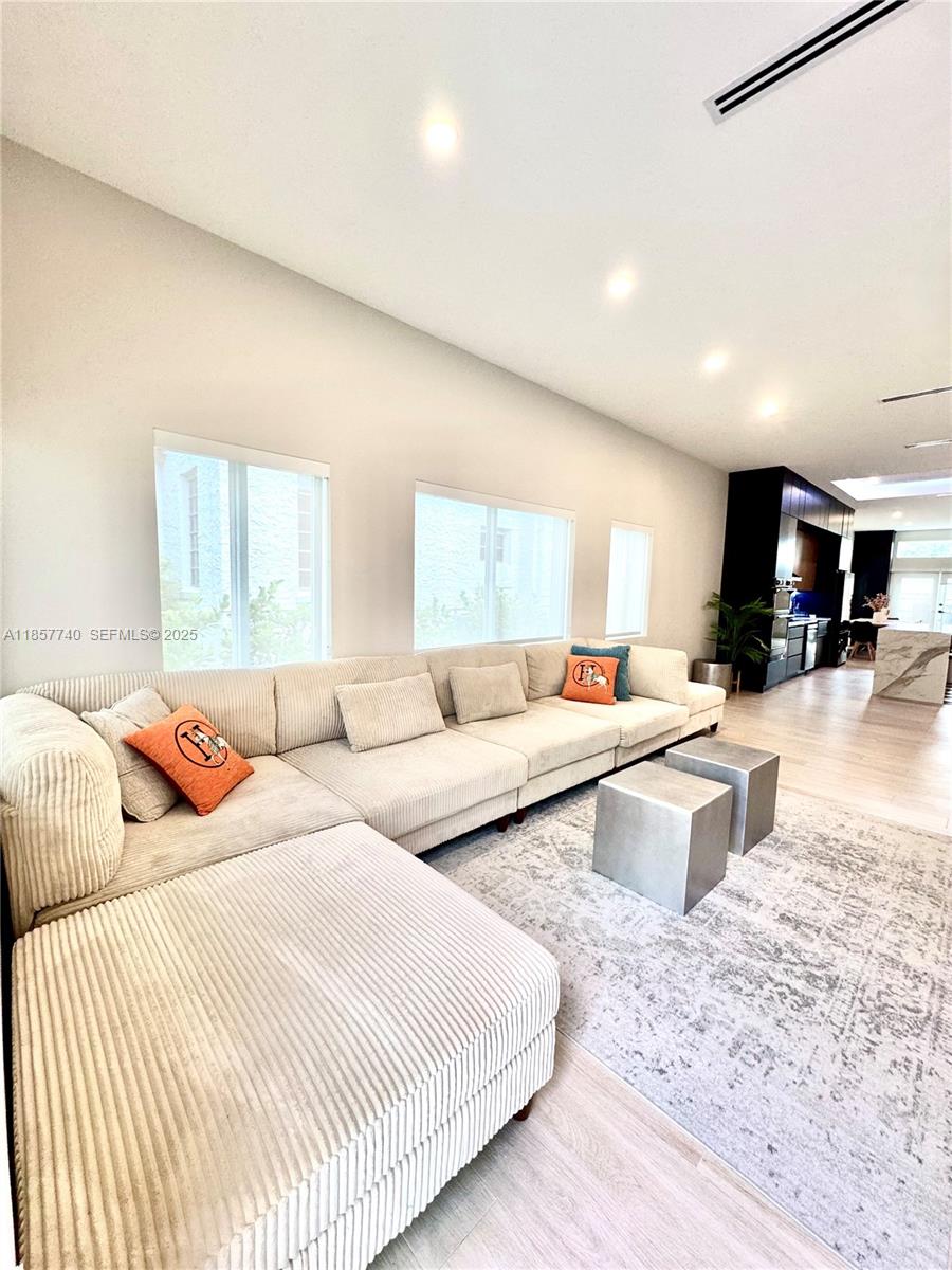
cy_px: 635
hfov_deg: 85.7
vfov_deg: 102.1
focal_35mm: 14
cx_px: 476
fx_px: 513
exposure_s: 1/120
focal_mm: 2.22
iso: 160
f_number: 2.2
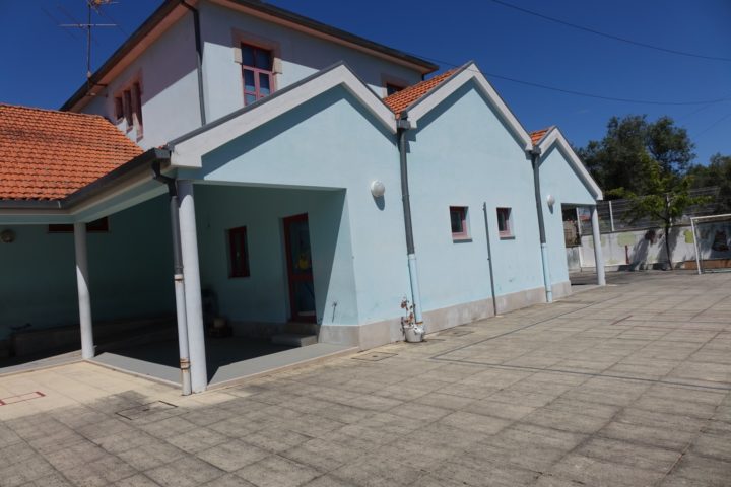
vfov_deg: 53.1
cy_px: 244
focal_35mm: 24
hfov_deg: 73.7
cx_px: 366
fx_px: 487
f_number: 5.6
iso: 125
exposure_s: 1/1250
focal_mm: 8.8
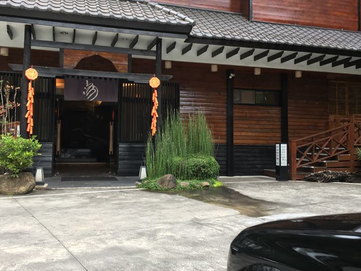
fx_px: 365
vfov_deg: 40.7
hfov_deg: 52.6
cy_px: 126
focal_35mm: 35
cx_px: 173
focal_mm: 4.15
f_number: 2.2
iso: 32
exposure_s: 1/120
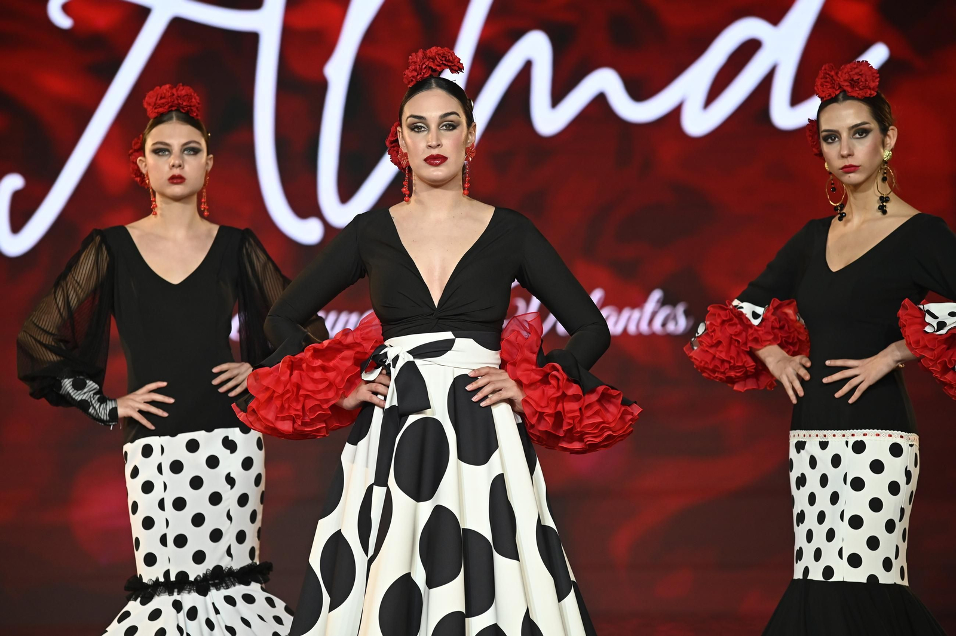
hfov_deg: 12.8
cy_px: 318
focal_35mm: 160
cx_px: 478
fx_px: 4247
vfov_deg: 8.6
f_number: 4.5
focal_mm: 160
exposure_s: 1/400
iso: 2000
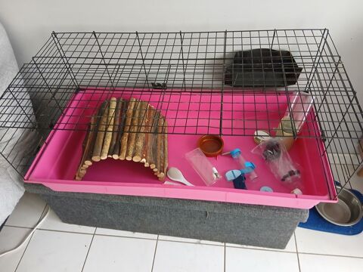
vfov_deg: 53.1
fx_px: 273
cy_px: 136
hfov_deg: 67.3
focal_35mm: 26
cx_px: 182
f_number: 1.8
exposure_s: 1/33.3
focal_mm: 3.98
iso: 250
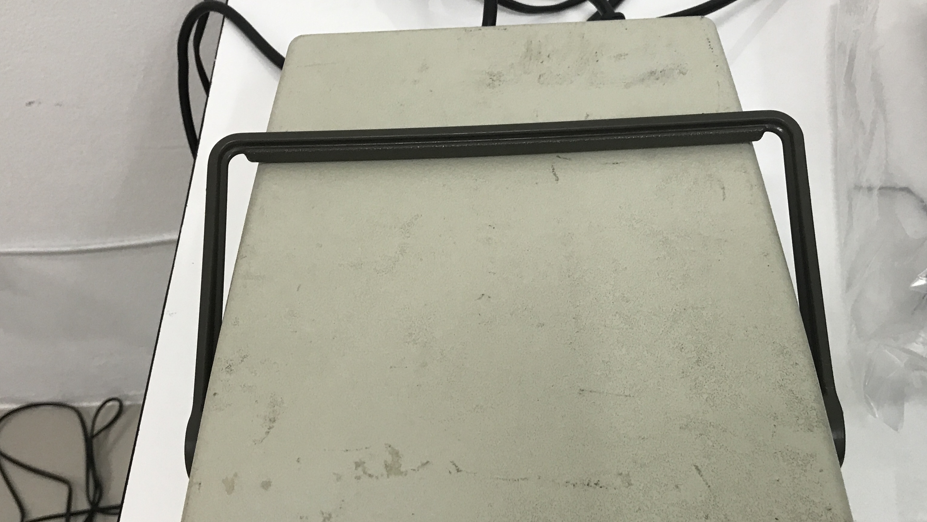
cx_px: 474
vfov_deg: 29.6
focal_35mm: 40
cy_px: 318
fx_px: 983
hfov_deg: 50.5
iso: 40
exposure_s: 1/17
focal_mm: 3.99
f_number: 1.8
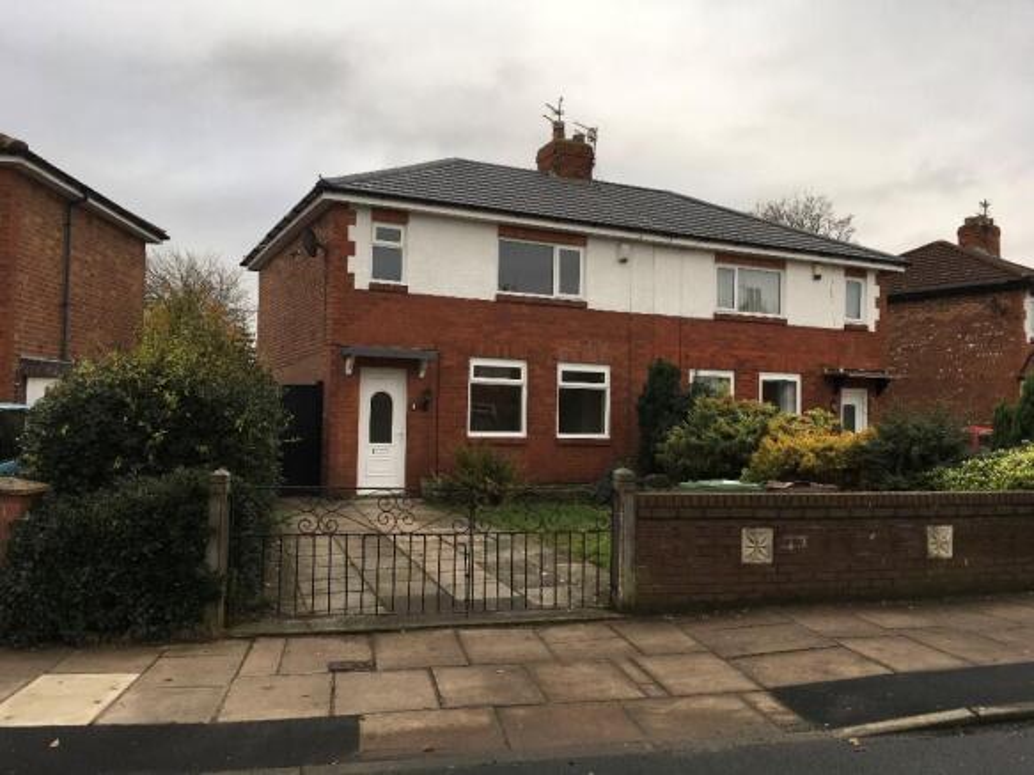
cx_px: 517
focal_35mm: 29
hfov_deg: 61.7
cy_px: 388
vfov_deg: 48.2
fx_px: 866
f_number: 2.2
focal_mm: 4.15
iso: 25
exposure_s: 1/463
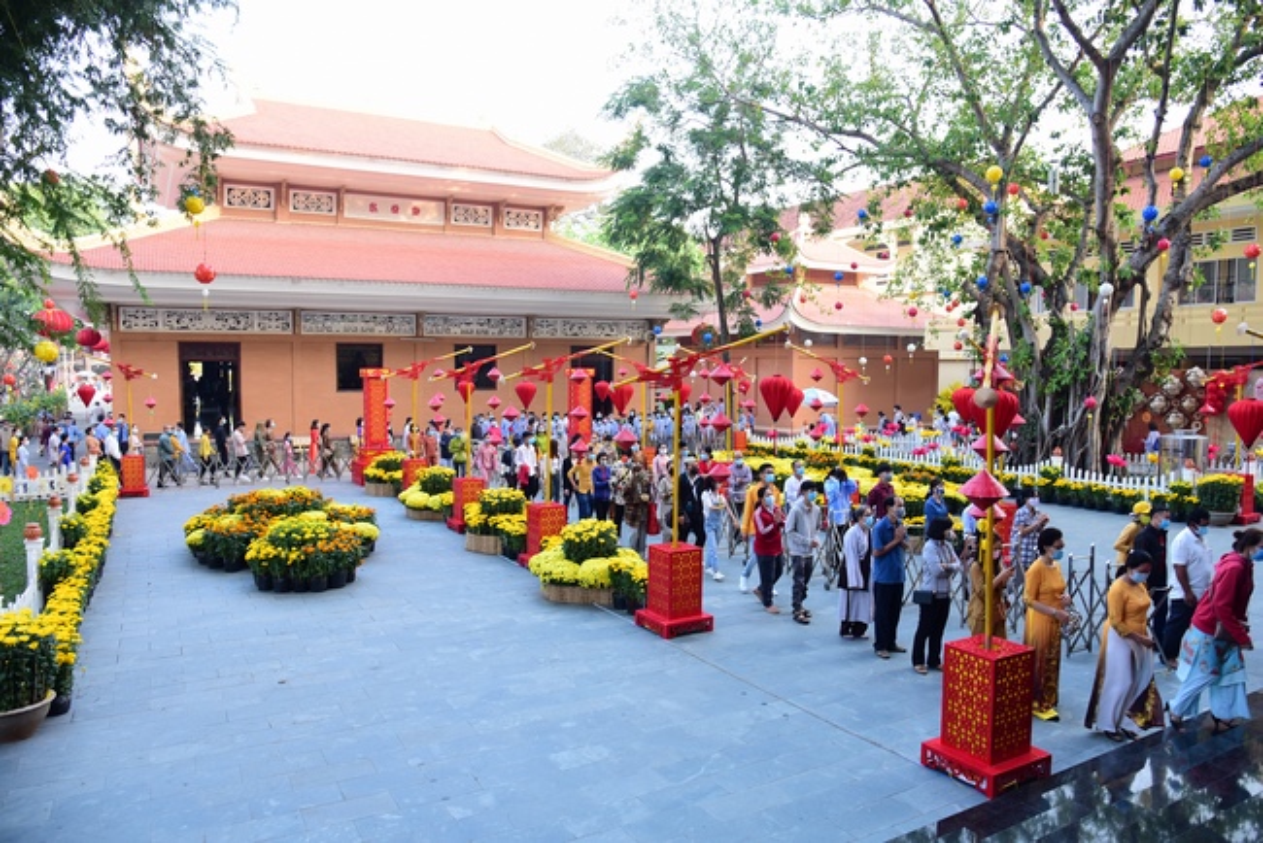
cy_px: 422
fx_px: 842
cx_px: 632
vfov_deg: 53.2
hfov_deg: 73.7
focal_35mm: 24
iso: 640
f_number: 5.6
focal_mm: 24
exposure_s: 1/60
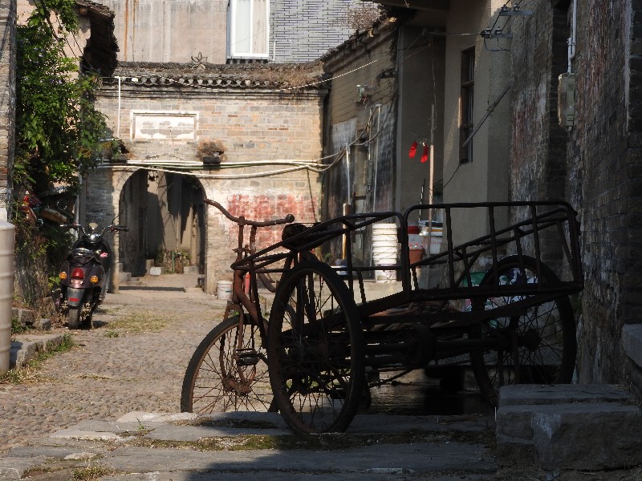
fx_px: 1947
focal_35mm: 105
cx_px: 321
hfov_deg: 18.7
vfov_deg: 14.1
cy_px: 240
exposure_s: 1/800
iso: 100
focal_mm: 18.8
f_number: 4.8
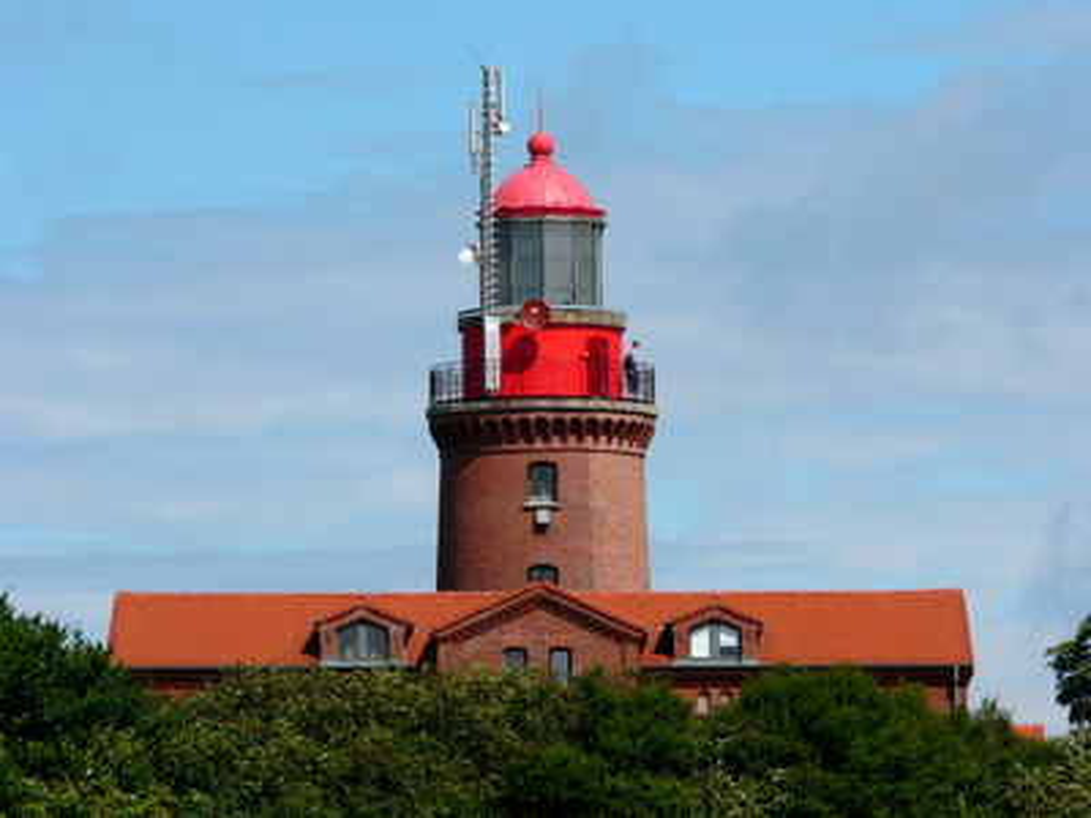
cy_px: 409
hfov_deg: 7.7
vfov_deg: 5.8
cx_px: 546
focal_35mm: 257
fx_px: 8100
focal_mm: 42.2
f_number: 7.1
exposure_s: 1/500
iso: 100
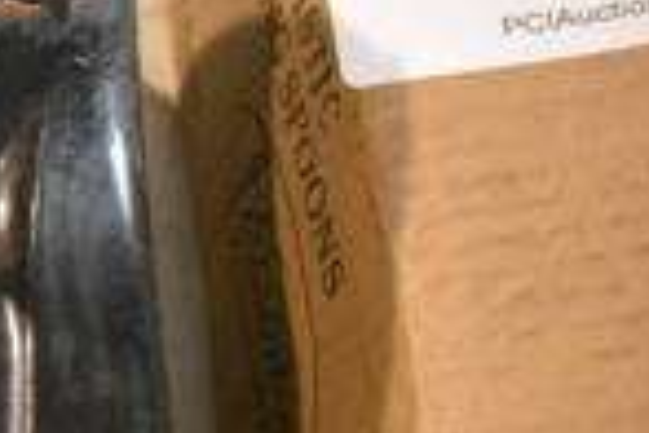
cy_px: 212
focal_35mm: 112
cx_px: -662
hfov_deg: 14.8
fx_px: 2019
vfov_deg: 12.2
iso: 4500
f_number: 3.5
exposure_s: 1/125
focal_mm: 18
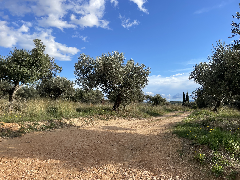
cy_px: 90
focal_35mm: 26
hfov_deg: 67.3
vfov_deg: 53.1
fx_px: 180
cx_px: 120
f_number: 1.6
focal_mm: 4.2
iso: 32
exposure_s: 1/2618
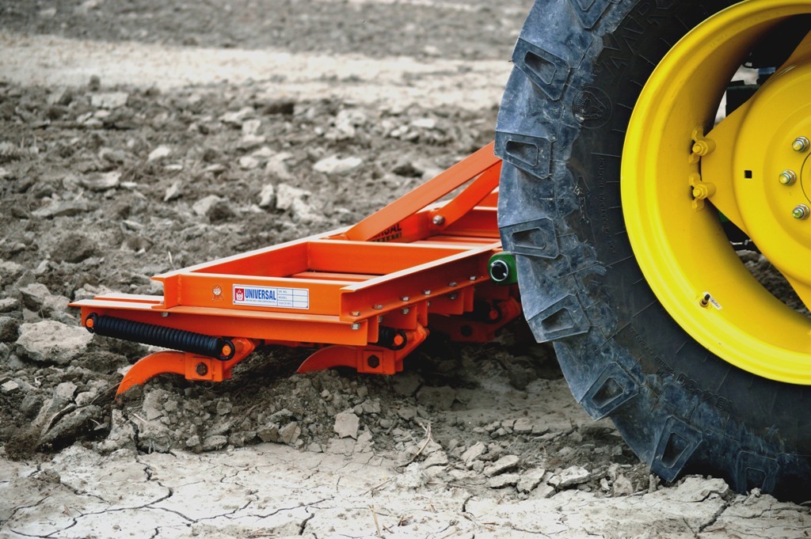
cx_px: 406
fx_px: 3106
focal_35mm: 138
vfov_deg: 9.9
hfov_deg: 14.9
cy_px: 270
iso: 200
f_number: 4.5
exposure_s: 1/1250
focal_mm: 92
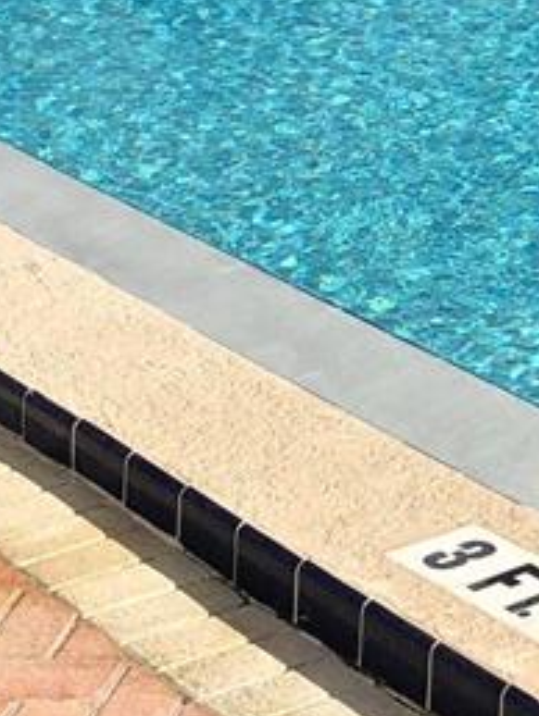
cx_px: 1170
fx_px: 2694
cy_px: -47
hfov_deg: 10.3
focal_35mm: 130
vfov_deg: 14.8
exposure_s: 1/3205
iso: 20
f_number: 1.8
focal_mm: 4
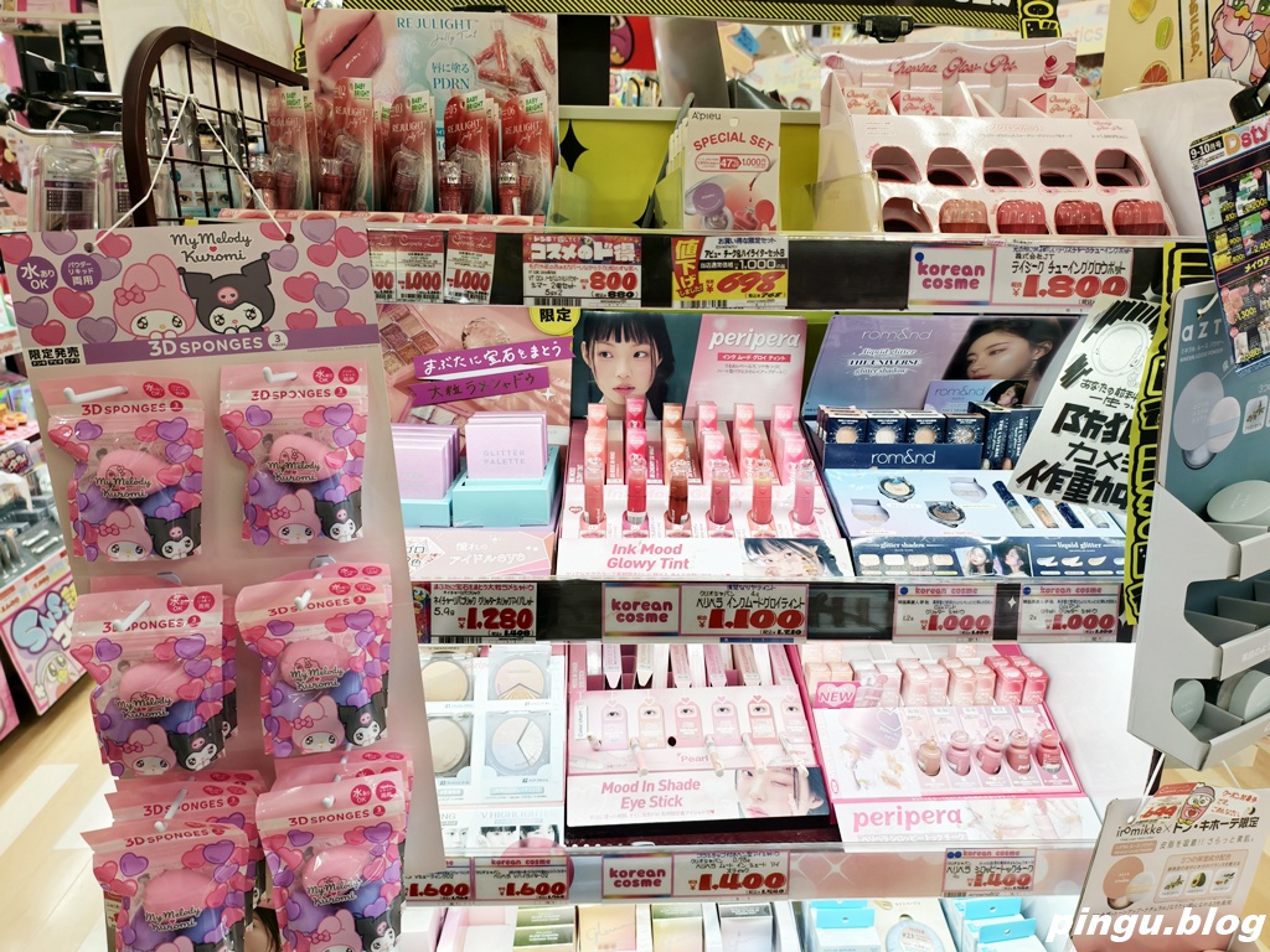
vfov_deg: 58.9
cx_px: 635
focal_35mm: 23
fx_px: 844
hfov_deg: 73.9
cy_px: 476
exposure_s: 1/120
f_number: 1.57
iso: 84
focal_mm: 6.54
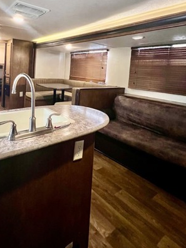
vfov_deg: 75.7
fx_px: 150
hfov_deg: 61.4
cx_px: 58
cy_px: 76
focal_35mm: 21
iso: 800
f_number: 1.8
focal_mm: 1.57
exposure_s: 1/60
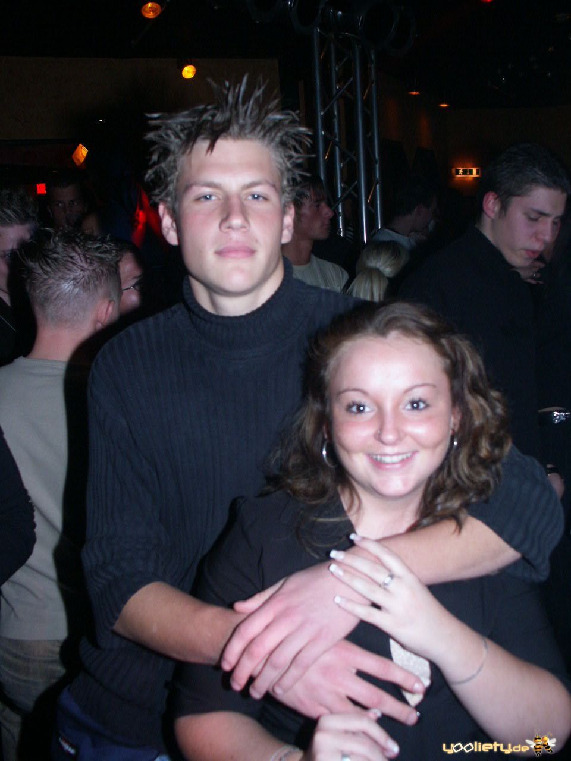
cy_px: 380
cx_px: 286
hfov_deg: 37.7
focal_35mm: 38
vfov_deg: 49.0
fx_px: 836
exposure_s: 1/45
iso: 200
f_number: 2.8
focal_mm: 9.98
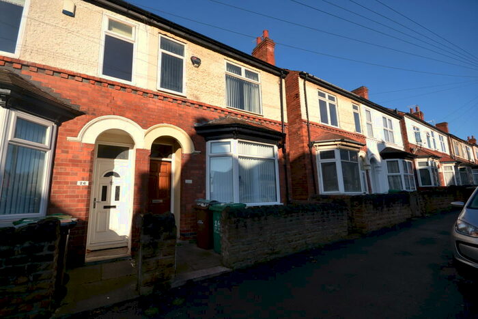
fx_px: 199
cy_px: 160
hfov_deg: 100.4
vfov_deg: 77.4
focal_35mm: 15
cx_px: 239
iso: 100
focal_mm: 10
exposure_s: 1/200
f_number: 9
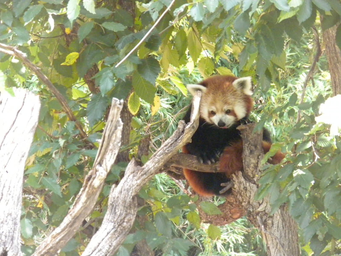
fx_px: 2345
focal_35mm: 238
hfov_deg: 8.3
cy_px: 128
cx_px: 170
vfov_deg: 6.2
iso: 800
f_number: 5.2
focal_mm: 42.1
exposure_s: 1/210
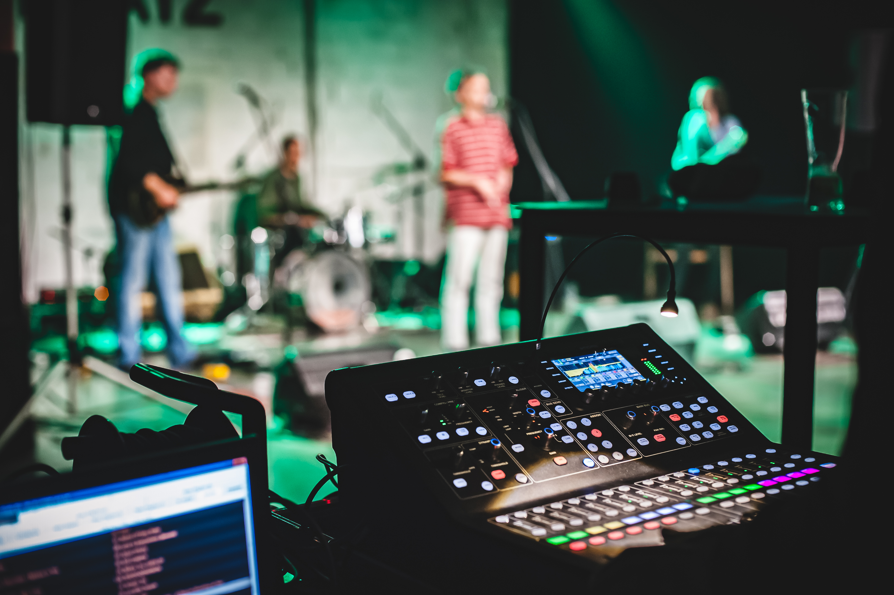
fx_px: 1241
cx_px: 447
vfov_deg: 27.0
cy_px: 298
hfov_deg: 39.6
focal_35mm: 50
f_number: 2.8
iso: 3200
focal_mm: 50
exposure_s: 1/100
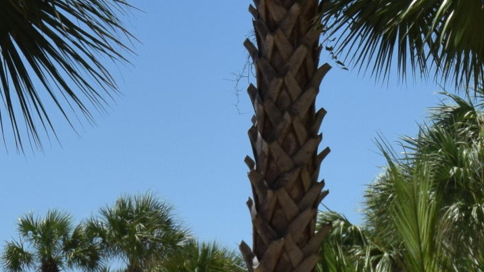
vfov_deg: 7.6
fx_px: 2028
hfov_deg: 13.6
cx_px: 358
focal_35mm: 158
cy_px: 281
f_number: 14
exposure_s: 1/800
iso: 400
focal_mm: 24
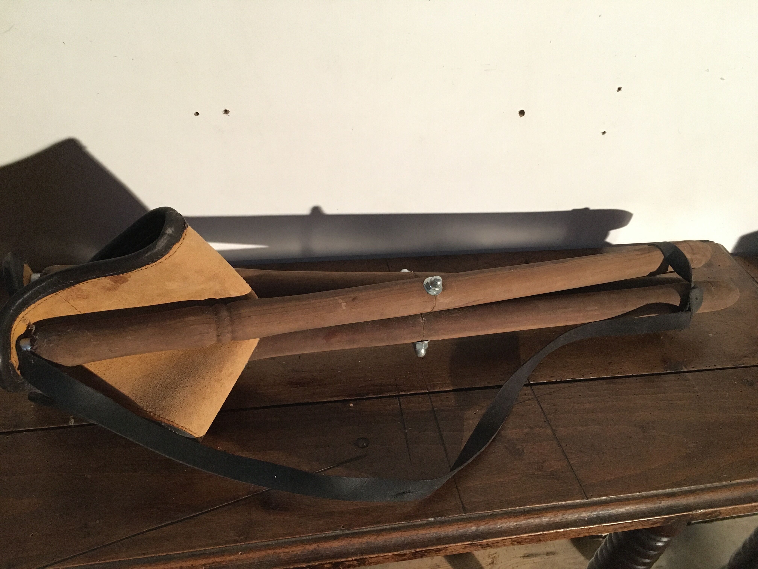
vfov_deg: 48.2
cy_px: 284
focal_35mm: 29
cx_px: 379
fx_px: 635
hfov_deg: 61.7
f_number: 2.2
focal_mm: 4.15
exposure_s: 1/25
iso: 250
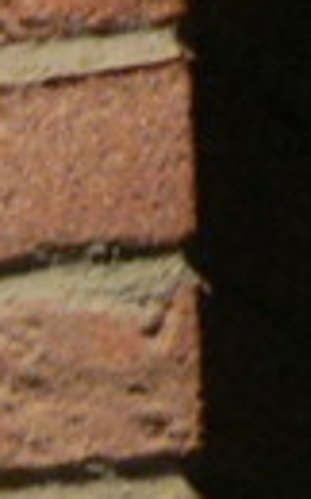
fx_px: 6497
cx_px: -526
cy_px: 1006
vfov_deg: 4.3
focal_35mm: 478
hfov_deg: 2.7
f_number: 3.2
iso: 200
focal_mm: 12.2
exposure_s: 1/4
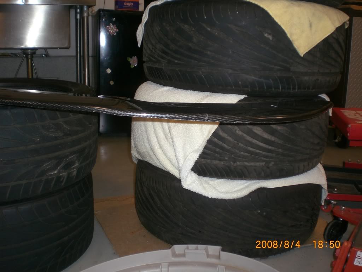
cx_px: 181
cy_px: 136
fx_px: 397
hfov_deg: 49.0
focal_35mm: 38
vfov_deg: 37.7
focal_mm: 6.3
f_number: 3.1
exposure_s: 1/60
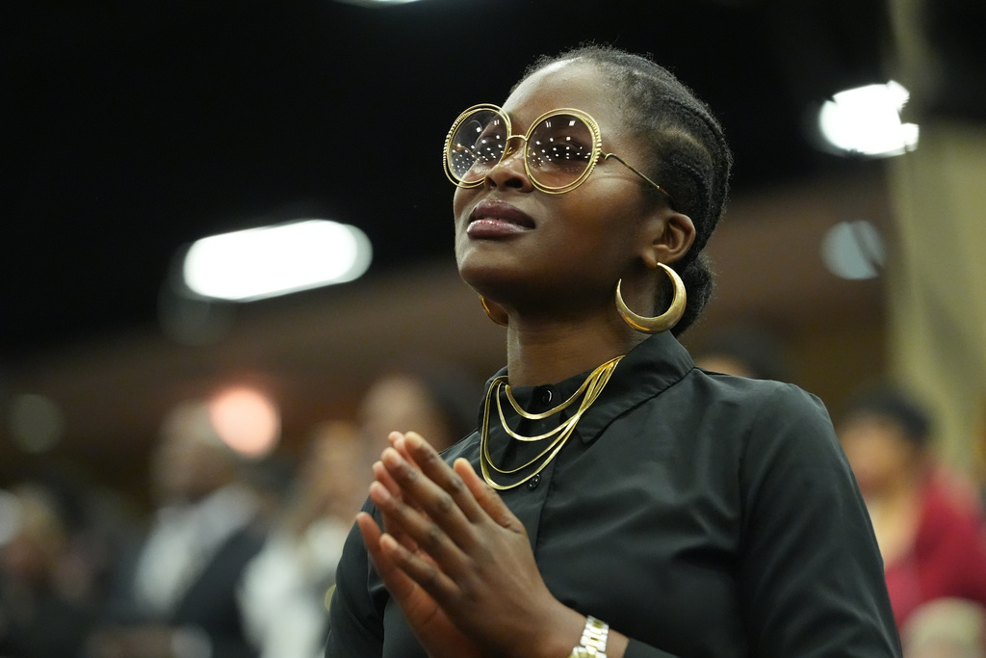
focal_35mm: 197
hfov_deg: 10.4
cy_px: 329
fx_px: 5396
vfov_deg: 7.0
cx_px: 493
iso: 10000
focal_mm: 197
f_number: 4
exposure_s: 1/400
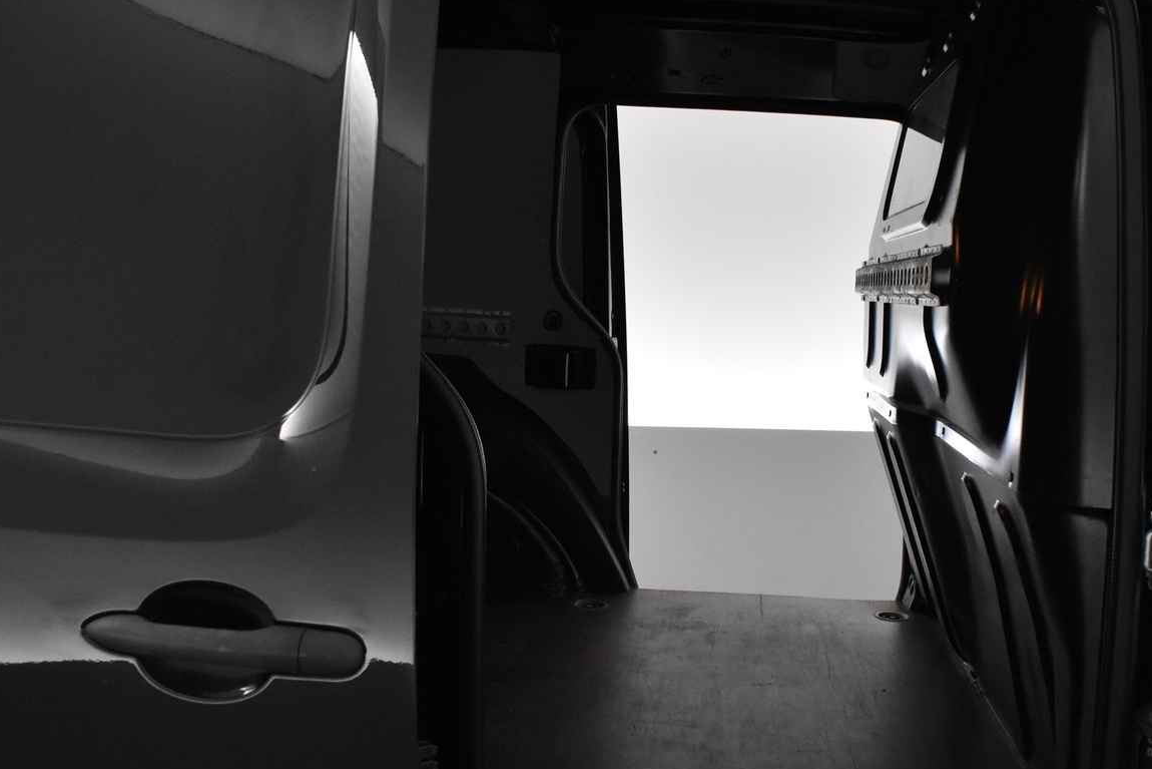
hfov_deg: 50.0
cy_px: 435
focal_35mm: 38
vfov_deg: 35.0
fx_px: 1216
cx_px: 749
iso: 3200
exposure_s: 1/125
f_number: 5.6
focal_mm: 18
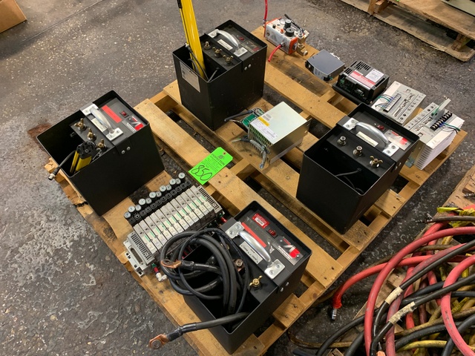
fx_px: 357
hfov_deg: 67.3
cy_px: 178
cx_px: 238
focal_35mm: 26
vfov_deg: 53.1
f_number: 1.8
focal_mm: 4.25
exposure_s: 1/60
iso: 200
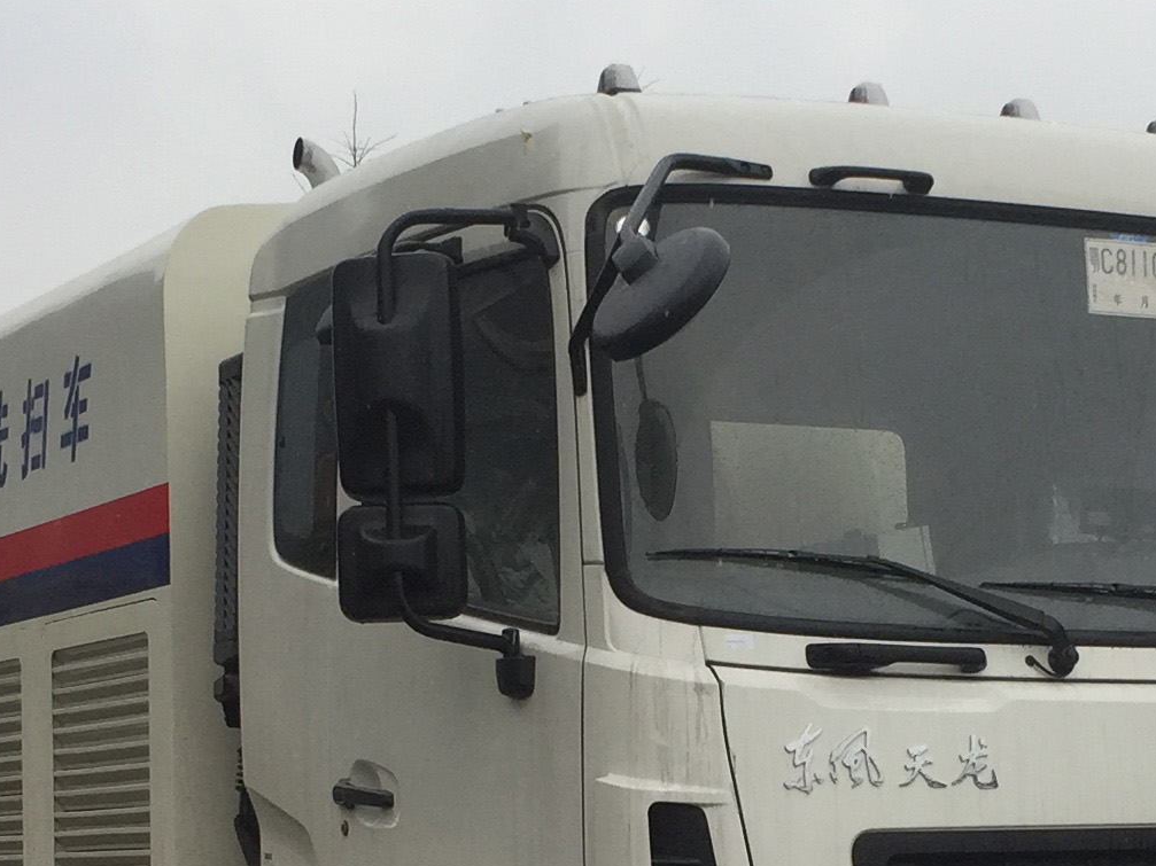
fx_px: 3139
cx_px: 740
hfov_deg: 20.8
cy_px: 882
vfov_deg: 15.4
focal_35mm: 94
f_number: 2.2
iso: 32
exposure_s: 1/1464
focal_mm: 4.15
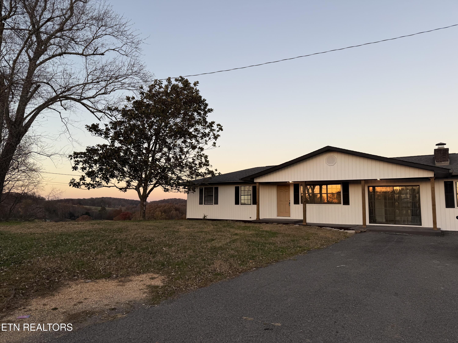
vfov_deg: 56.8
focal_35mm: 24
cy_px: 172
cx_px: 229
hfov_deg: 71.6
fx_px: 318
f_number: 1.78
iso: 80
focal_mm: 6.76
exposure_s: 1/376
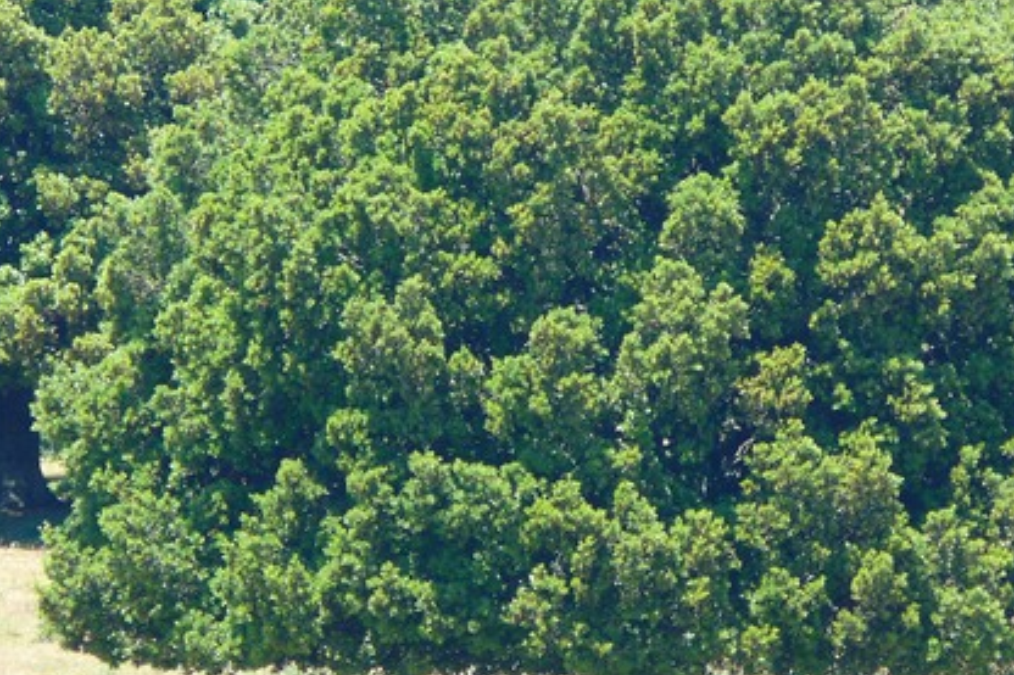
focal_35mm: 600
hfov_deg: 3.4
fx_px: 16892
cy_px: 258
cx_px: 519
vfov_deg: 2.3
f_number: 3.6
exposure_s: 1/125
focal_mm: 67.8
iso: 100
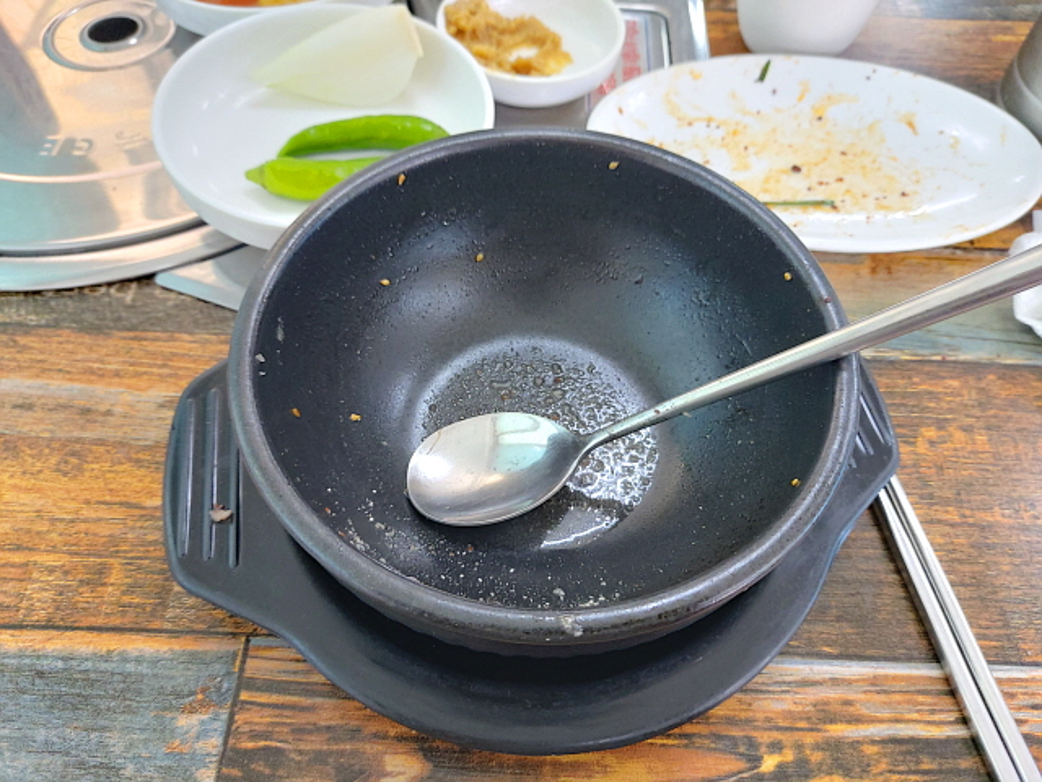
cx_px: 521
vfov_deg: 54.9
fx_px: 753
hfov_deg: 69.4
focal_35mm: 25
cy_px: 391
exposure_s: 1/60
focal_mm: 4.58
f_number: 2
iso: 250
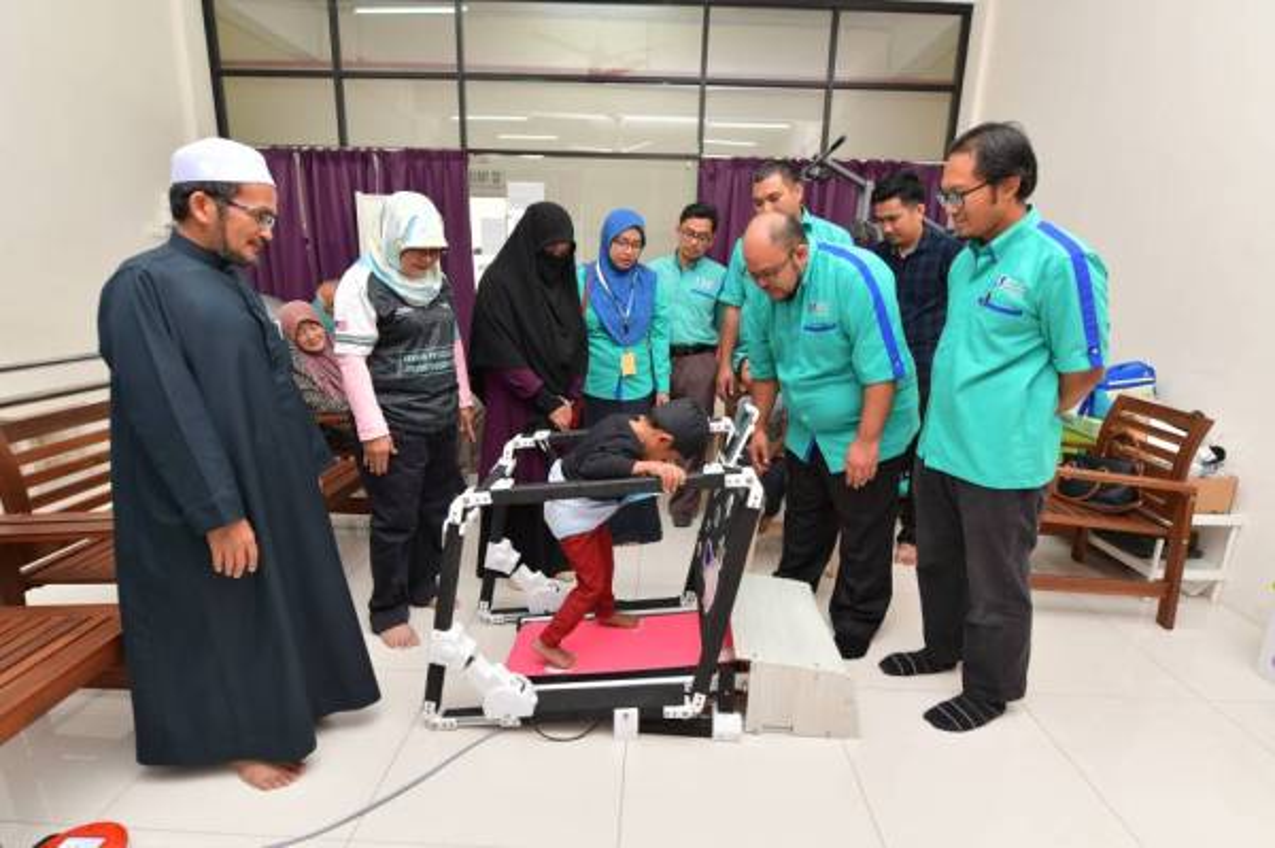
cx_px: 638
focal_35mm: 17
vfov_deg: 70.3
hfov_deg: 93.3
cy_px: 424
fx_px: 602
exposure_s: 1/125
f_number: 4.5
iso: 500
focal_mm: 17
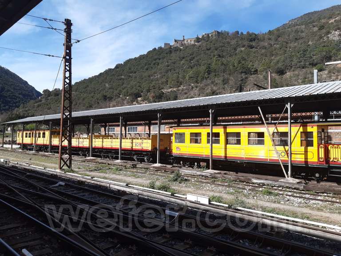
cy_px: 128
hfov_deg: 67.3
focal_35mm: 26
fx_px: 256
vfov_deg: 53.1
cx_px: 170
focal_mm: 3.92
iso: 40
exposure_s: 1/1462
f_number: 1.7
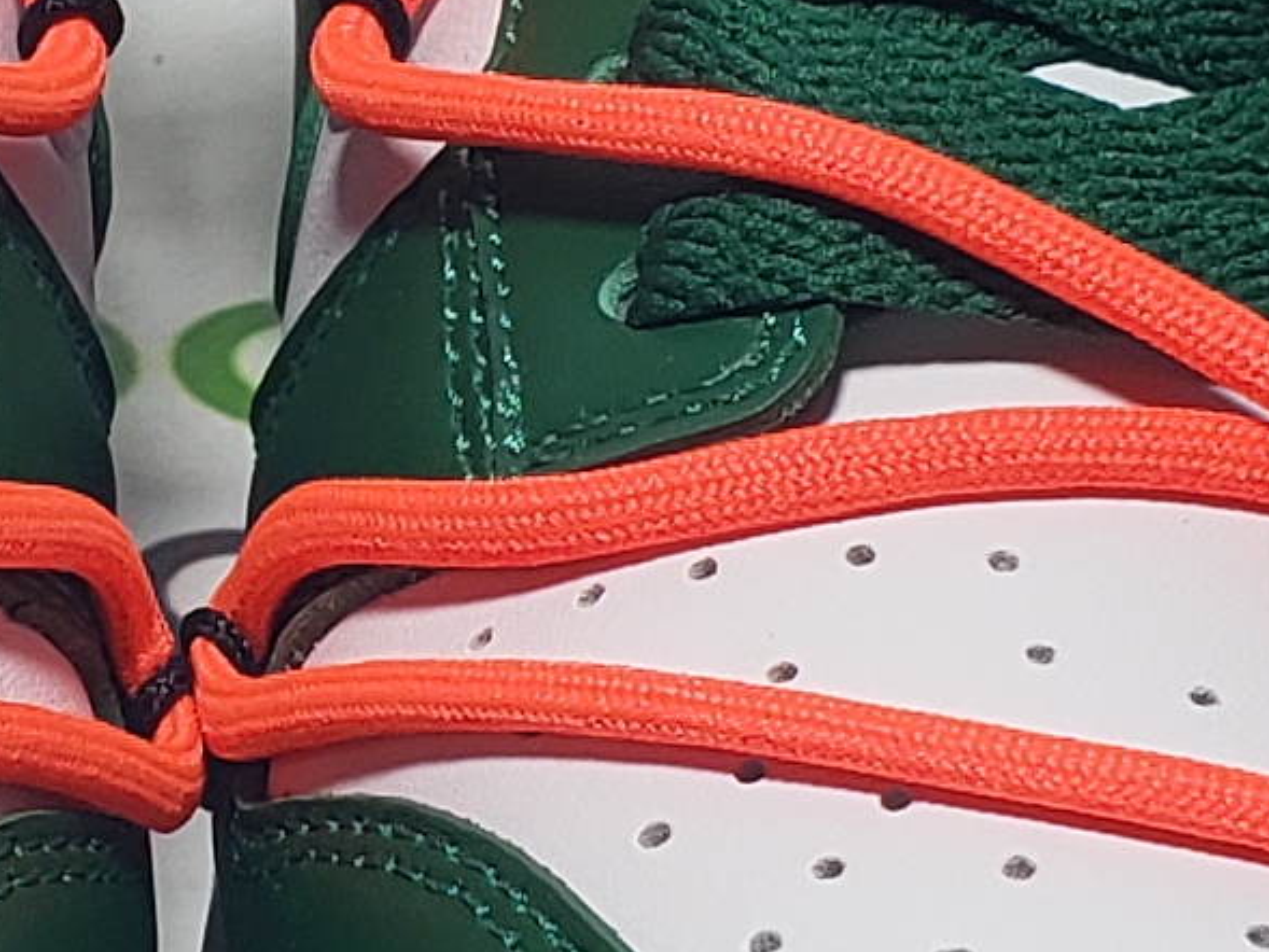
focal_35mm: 178
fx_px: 6527
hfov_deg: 11.0
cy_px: 526
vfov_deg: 8.3
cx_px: 88
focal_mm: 4.3
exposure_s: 1/243
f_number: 2.4
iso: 50
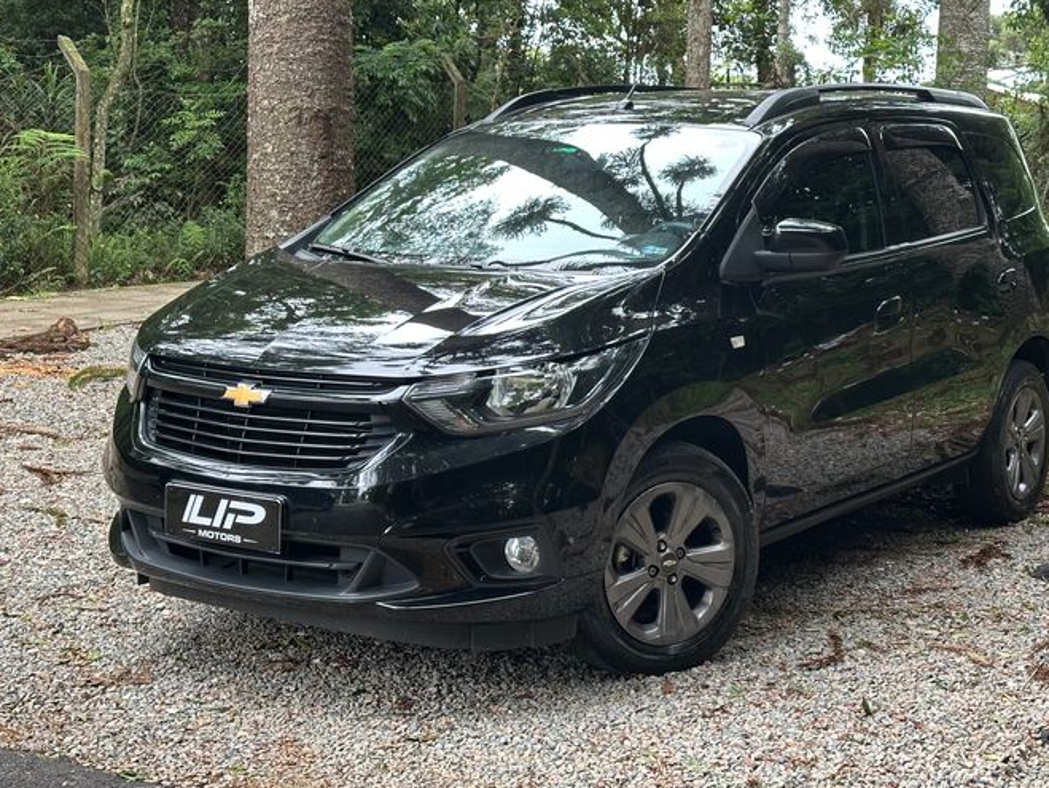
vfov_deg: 24.8
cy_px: 315
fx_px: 1789
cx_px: 575
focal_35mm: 59
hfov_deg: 32.7
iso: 80
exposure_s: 1/121
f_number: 1.78
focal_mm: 6.86
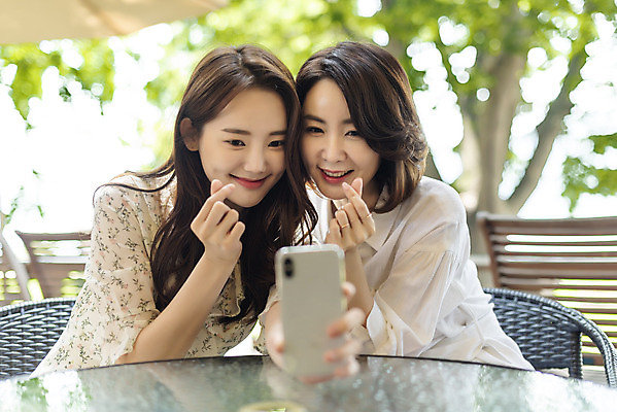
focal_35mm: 50
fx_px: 857
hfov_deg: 39.6
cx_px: 308
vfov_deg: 27.0
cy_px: 206
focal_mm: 50
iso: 100
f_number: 2.2
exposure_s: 1/160
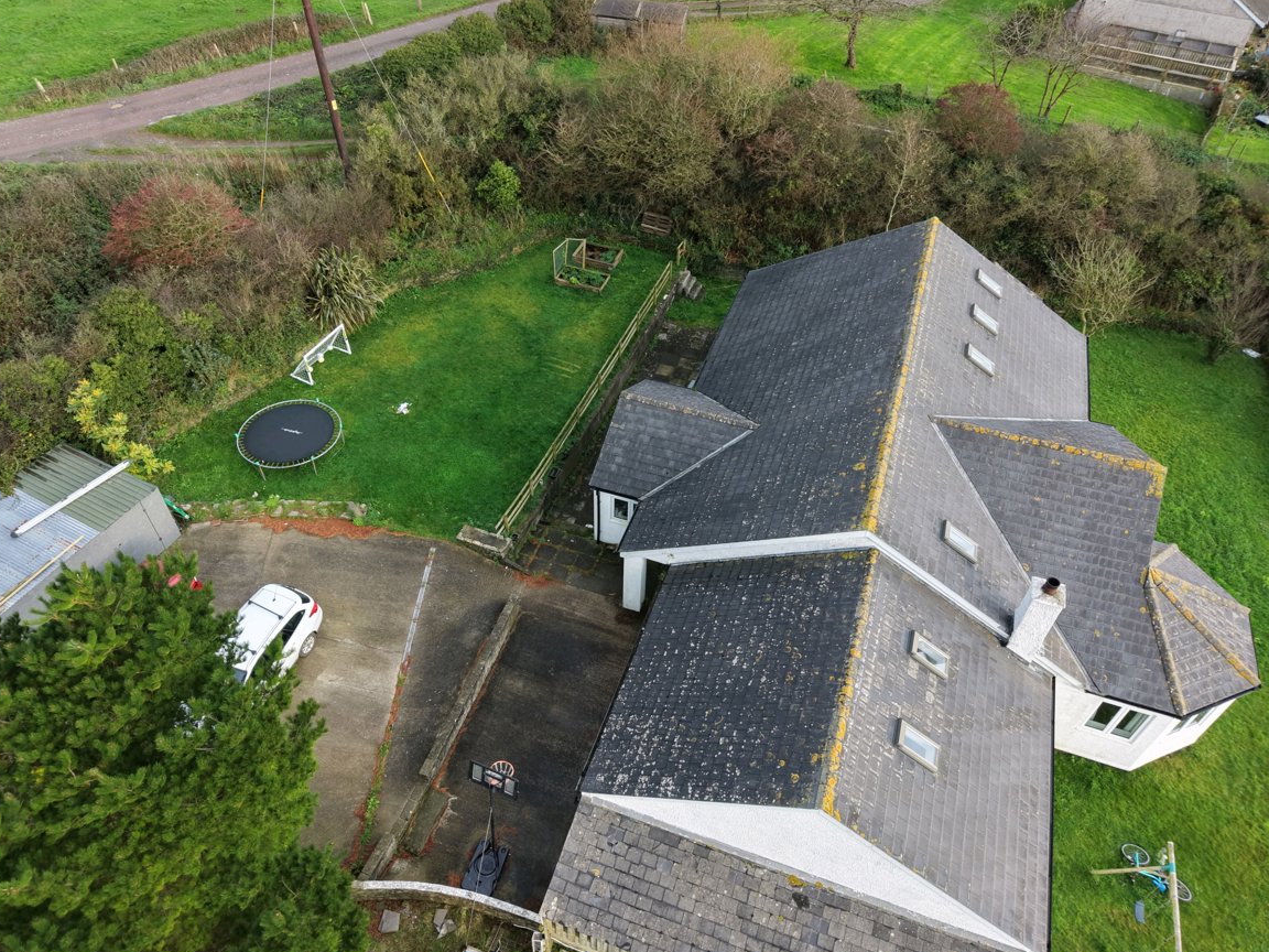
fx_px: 916
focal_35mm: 25
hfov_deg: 69.4
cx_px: 609
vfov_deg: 54.9
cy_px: 459
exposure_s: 1/725
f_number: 1.8
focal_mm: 8.67
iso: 280
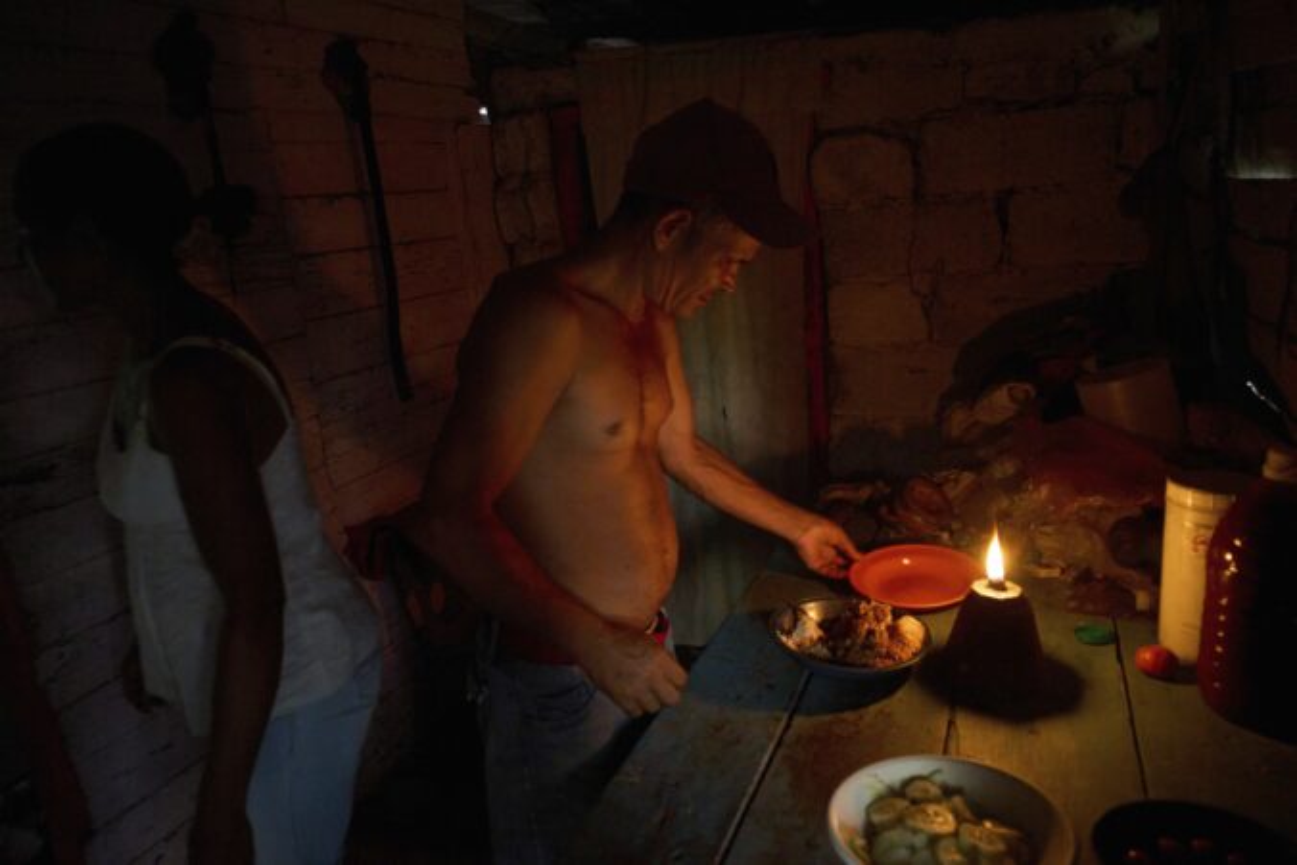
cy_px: 432
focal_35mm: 12
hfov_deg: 112.6
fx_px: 432
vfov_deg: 90.0
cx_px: 648
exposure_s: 1/100
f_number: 2
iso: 12800
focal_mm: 12
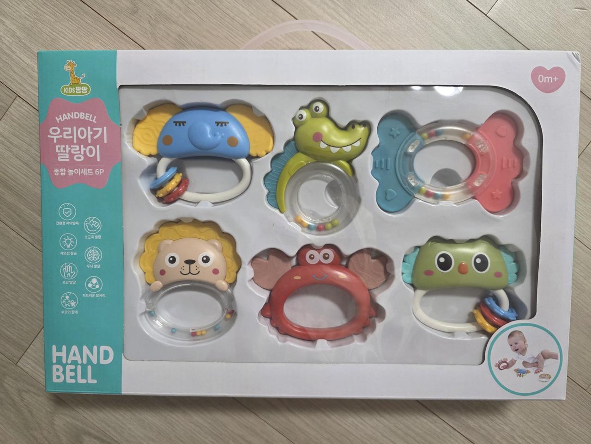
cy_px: 222
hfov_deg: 73.9
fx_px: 393
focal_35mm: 23
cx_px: 296
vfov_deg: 58.9
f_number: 1.7
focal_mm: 6.3
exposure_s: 1/120
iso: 320
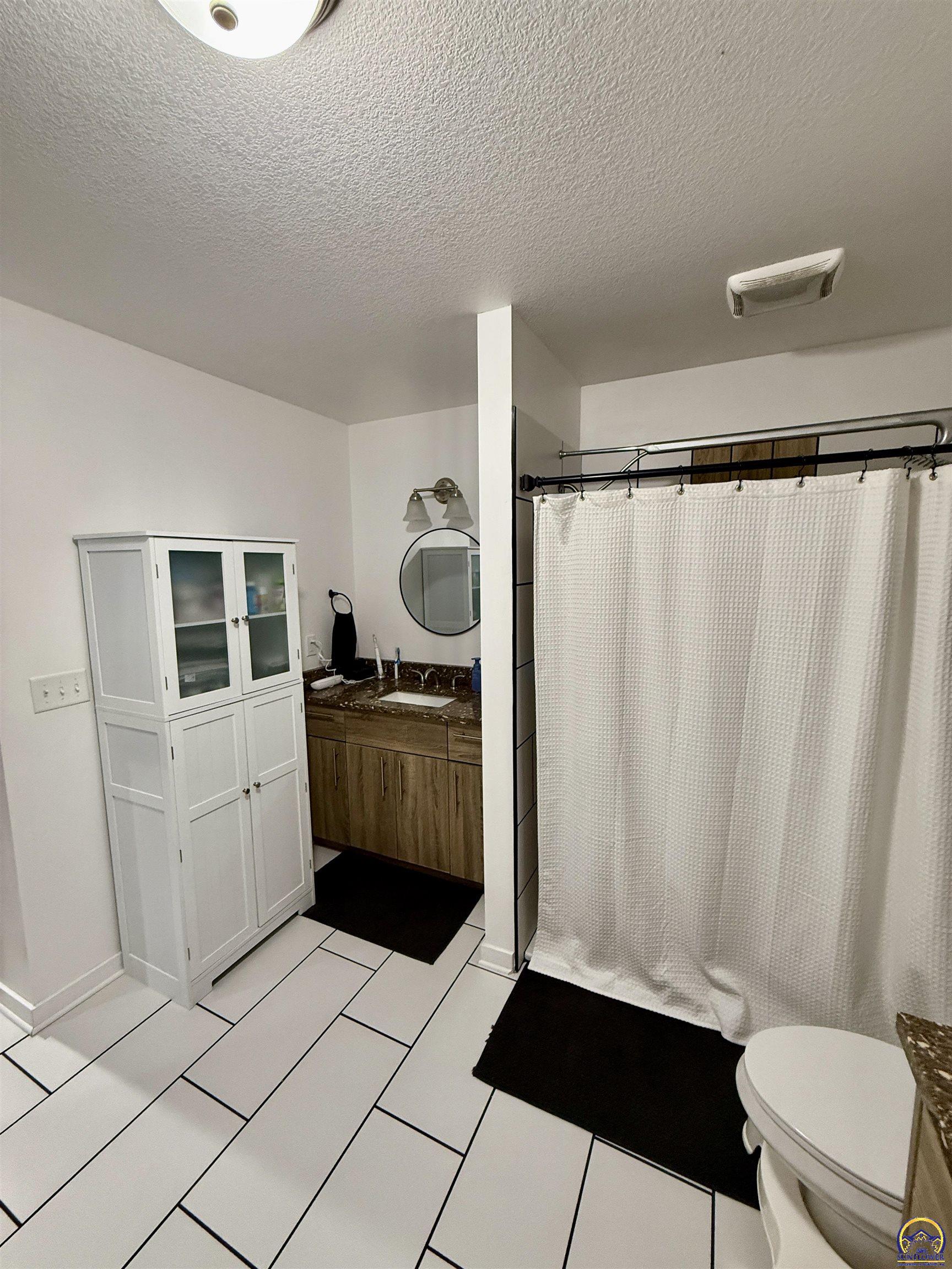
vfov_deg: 102.1
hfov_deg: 85.7
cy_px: 634
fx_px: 513
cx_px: 476
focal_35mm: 14
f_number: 2.2
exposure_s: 1/60
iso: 250
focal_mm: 2.22
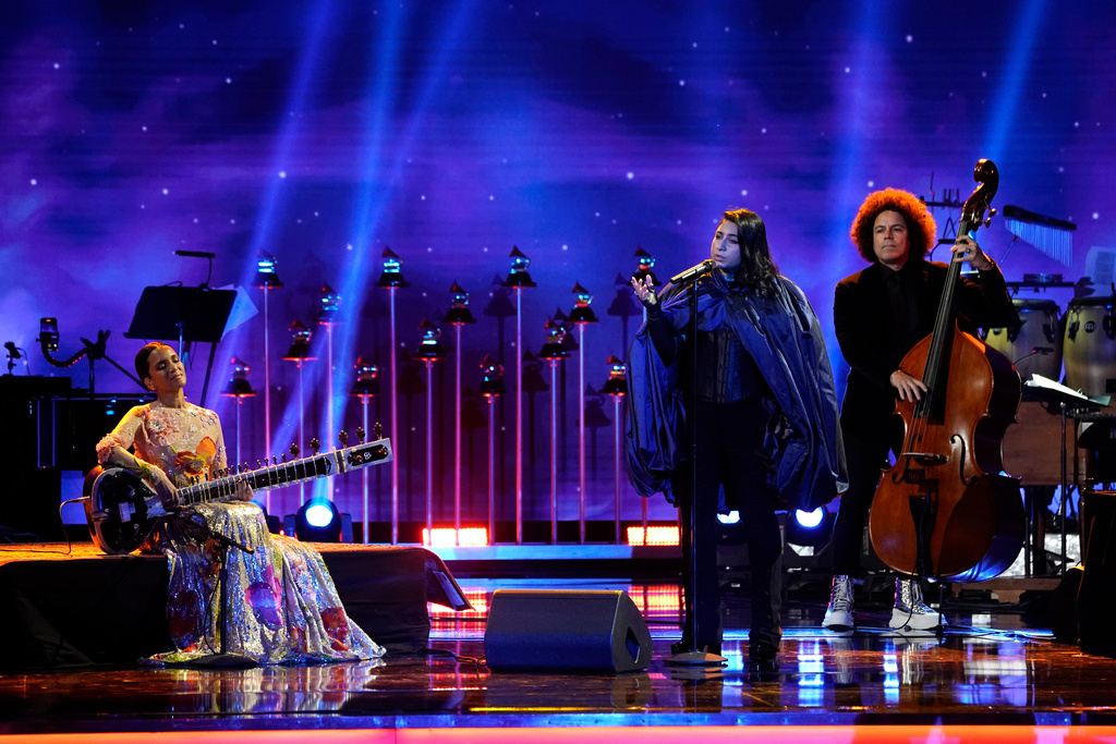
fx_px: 5952
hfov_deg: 10.7
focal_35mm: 192
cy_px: 372
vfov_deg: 7.2
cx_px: 558
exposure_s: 1/125
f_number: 5.6
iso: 4000
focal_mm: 192
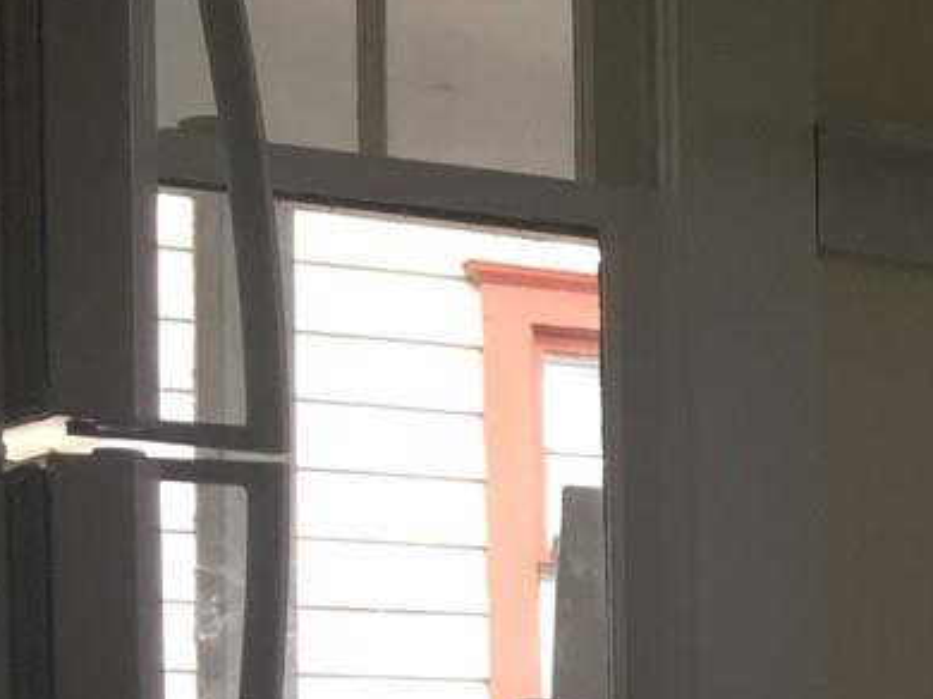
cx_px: 1861
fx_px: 3205
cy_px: 1039
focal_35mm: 119
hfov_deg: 14.0
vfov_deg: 11.9
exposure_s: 1/120
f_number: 2.2
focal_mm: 4.15
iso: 32
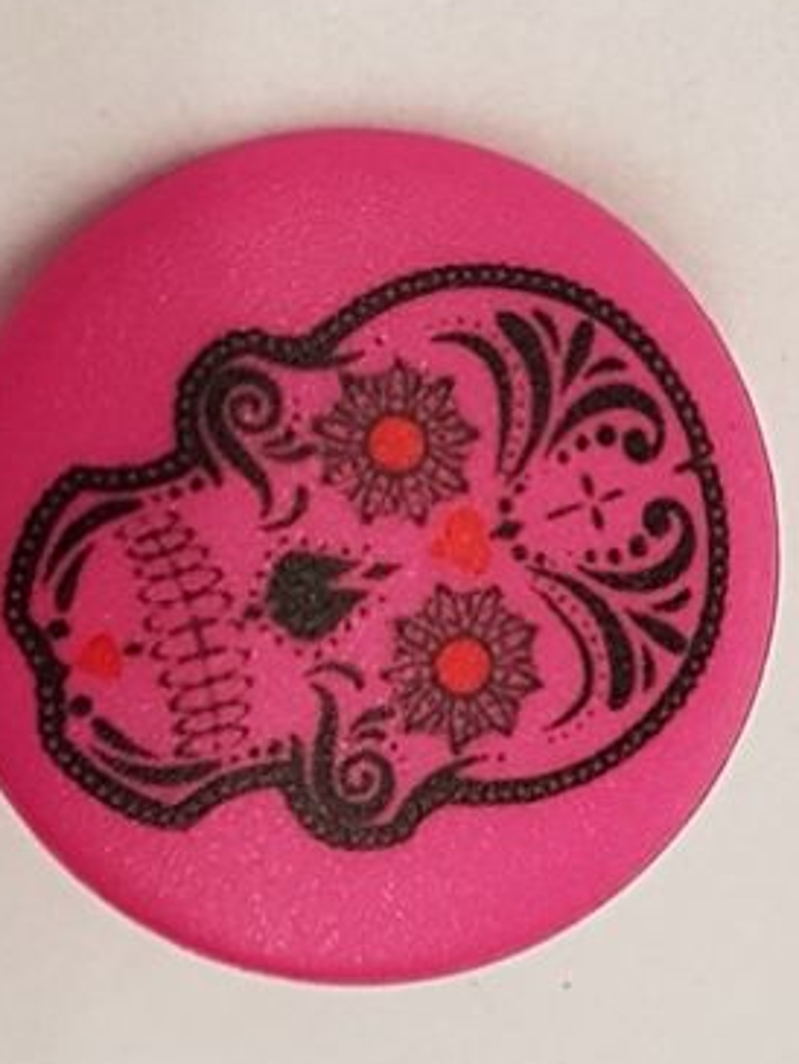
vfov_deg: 33.7
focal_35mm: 57
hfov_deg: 25.6
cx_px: 338
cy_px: 606
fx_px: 1753
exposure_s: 1/50
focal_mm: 4.2
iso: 50
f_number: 1.7
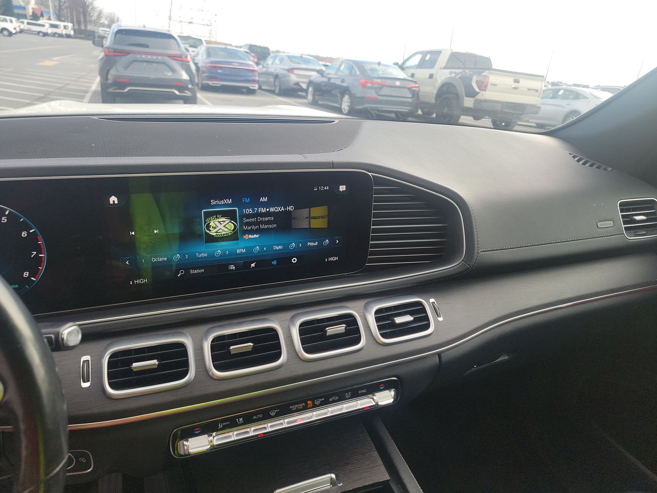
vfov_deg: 56.8
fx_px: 456
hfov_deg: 71.6
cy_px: 246
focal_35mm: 24
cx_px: 328
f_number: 1.8
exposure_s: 1/119
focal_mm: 6.7
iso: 52
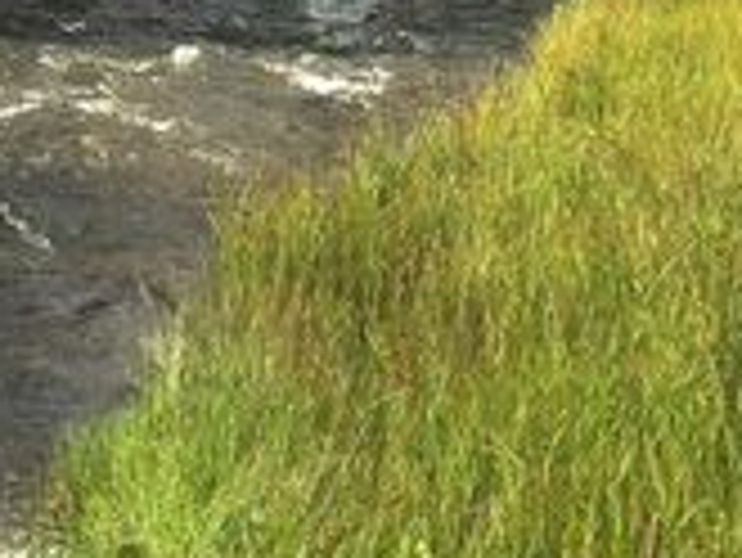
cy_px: -151
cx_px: 454
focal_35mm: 88
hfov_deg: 22.2
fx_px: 1888
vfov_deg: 16.0
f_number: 2.2
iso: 32
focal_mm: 4.15
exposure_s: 1/2053
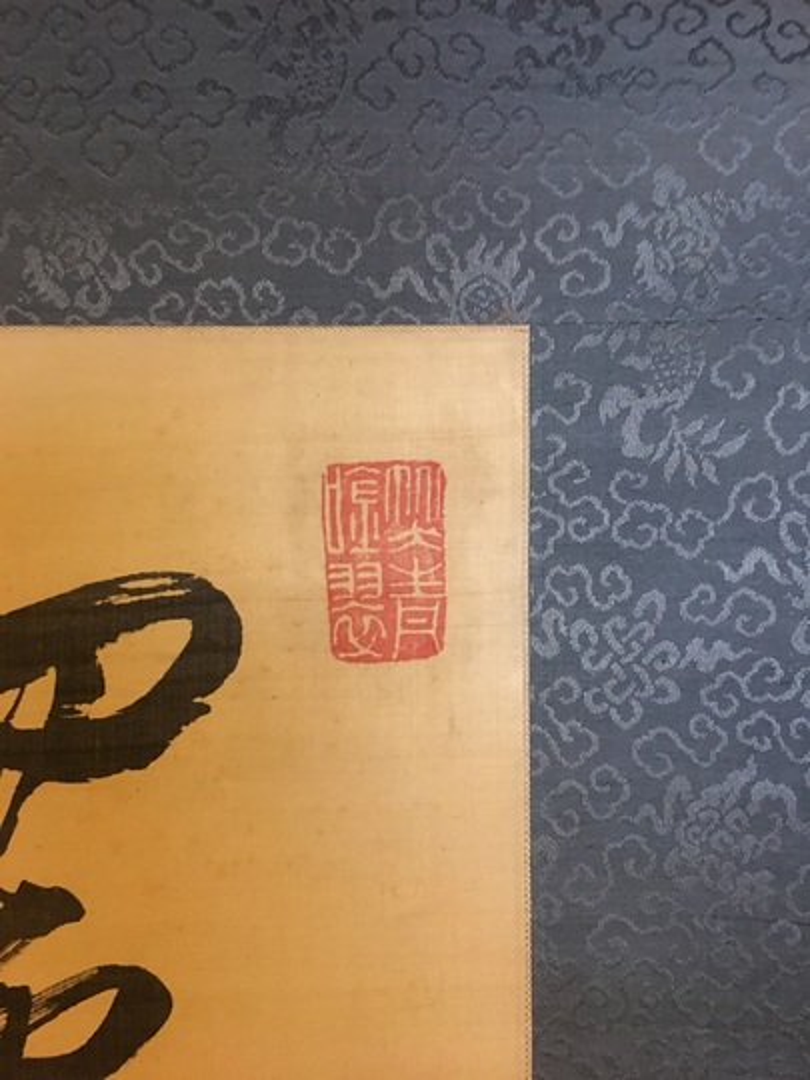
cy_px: 540
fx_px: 905
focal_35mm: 29
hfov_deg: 48.2
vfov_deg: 61.7
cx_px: 405
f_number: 2.2
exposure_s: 1/4
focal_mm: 4.15
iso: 125
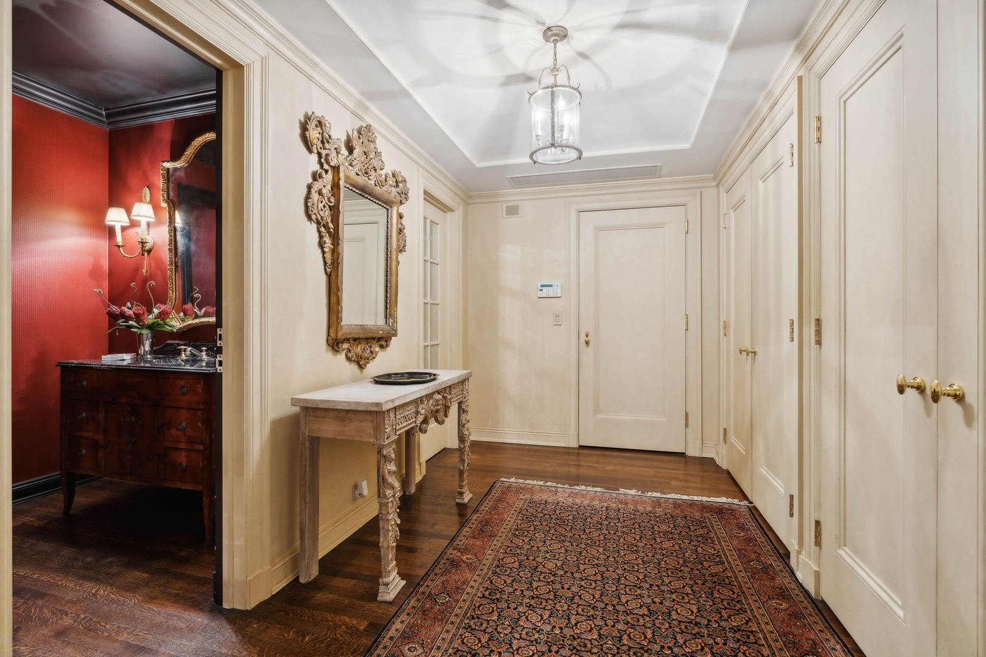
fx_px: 438
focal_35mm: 16
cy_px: 328
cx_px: 493
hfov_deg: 96.7
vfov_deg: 73.7
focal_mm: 16
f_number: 8
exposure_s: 1/4
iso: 320
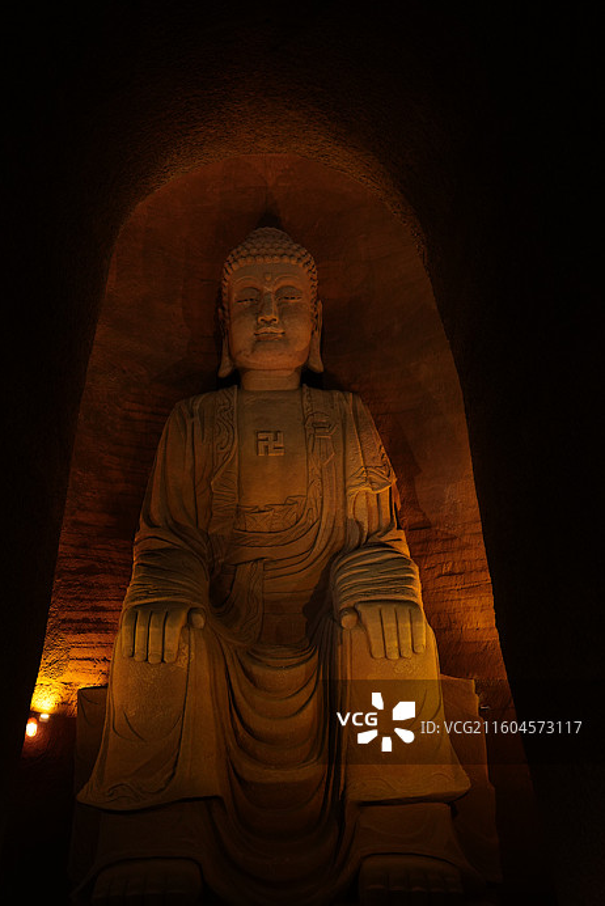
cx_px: 259
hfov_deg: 35.9
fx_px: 932
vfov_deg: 51.8
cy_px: 477
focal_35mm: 37
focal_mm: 32
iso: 1000
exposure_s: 1/30
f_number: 3.5
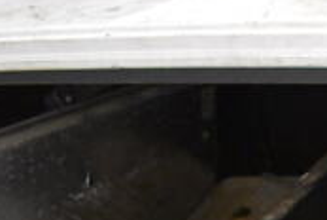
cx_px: 446
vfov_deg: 13.4
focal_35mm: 95
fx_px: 864
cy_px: 362
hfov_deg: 19.5
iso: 7200
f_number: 3.5
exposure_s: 1/125
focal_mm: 18
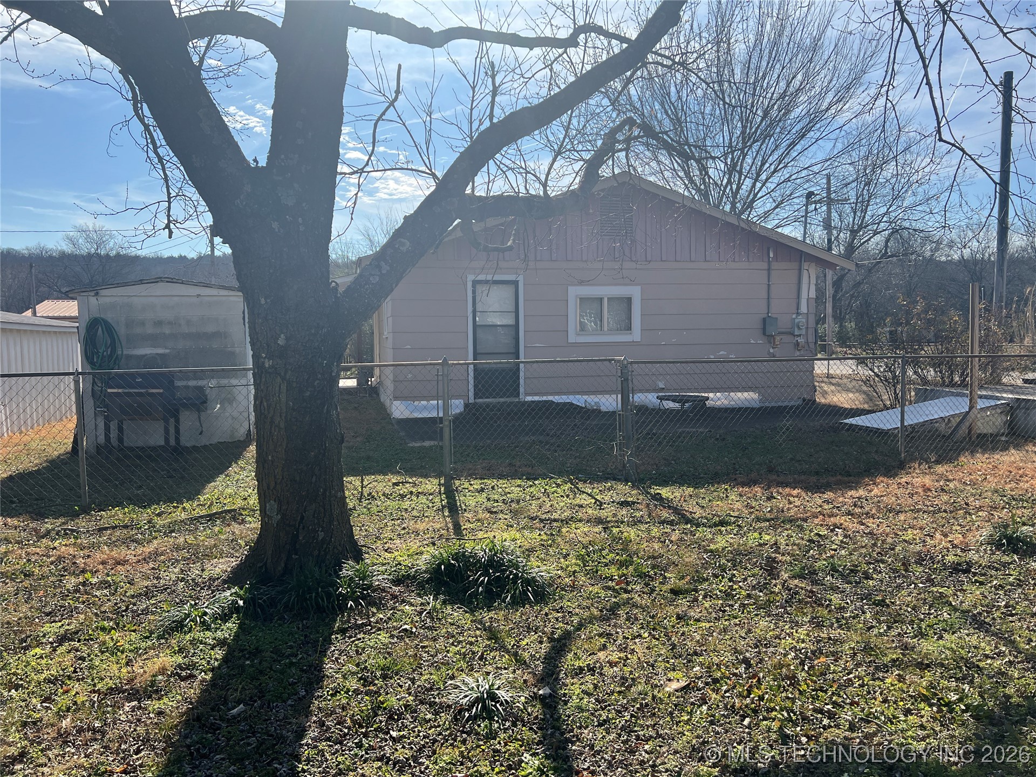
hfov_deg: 67.3
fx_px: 778
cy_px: 388
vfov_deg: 53.1
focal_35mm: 26
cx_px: 518
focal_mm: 5.7
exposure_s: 1/3571
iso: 50
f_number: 1.5
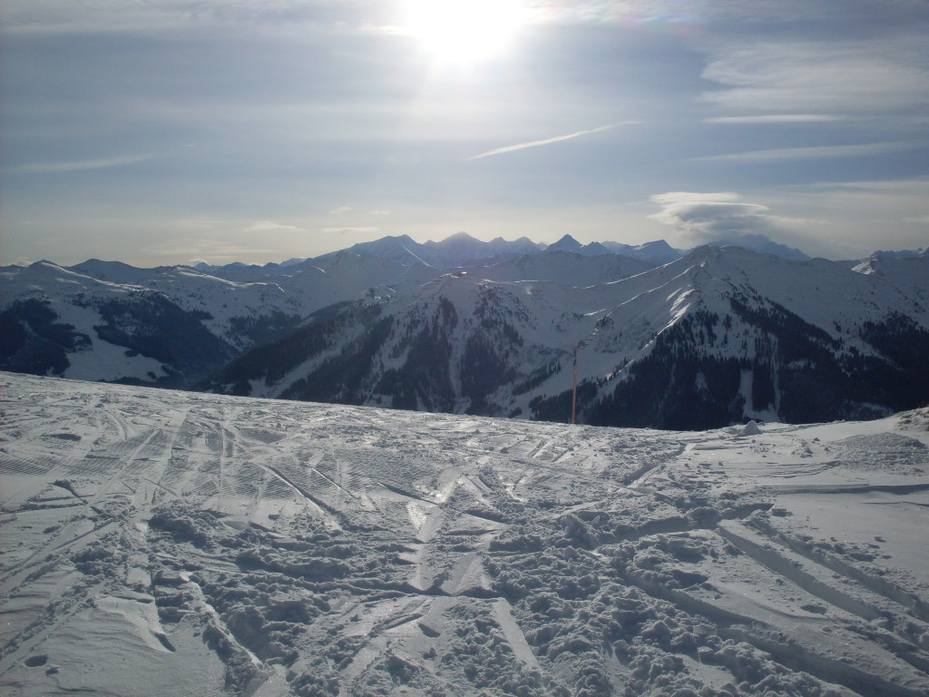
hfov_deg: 49.0
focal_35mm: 38
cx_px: 464
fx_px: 1020
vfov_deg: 37.7
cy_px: 348
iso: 80
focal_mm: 6.3
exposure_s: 1/1500
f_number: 8.4
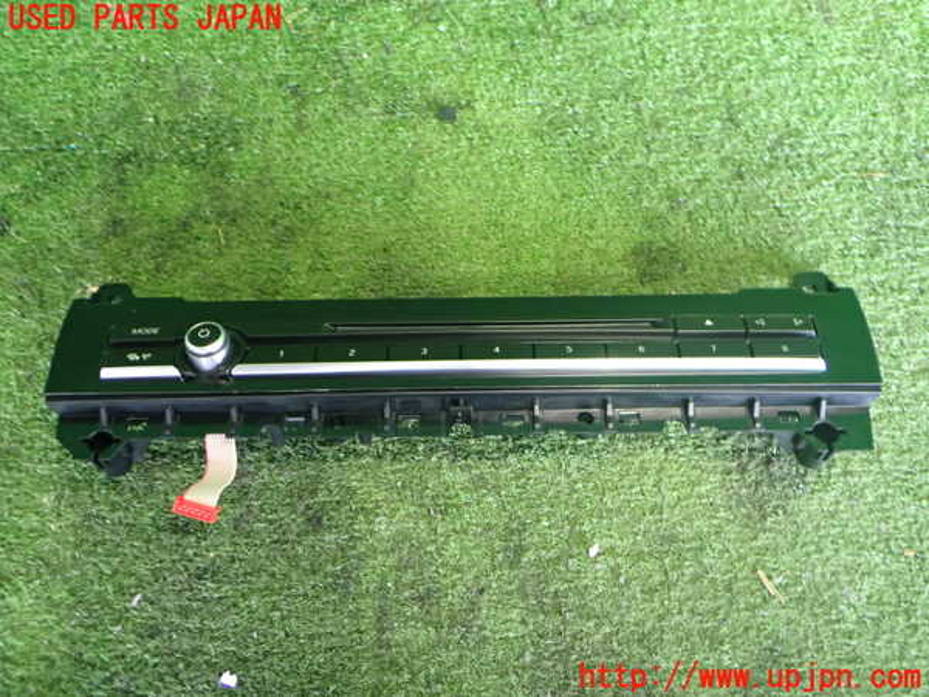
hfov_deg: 60.0
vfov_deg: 46.8
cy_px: 348
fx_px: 805
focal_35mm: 30
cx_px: 464
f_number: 2.3
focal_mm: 5.4
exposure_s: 1/30
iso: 400
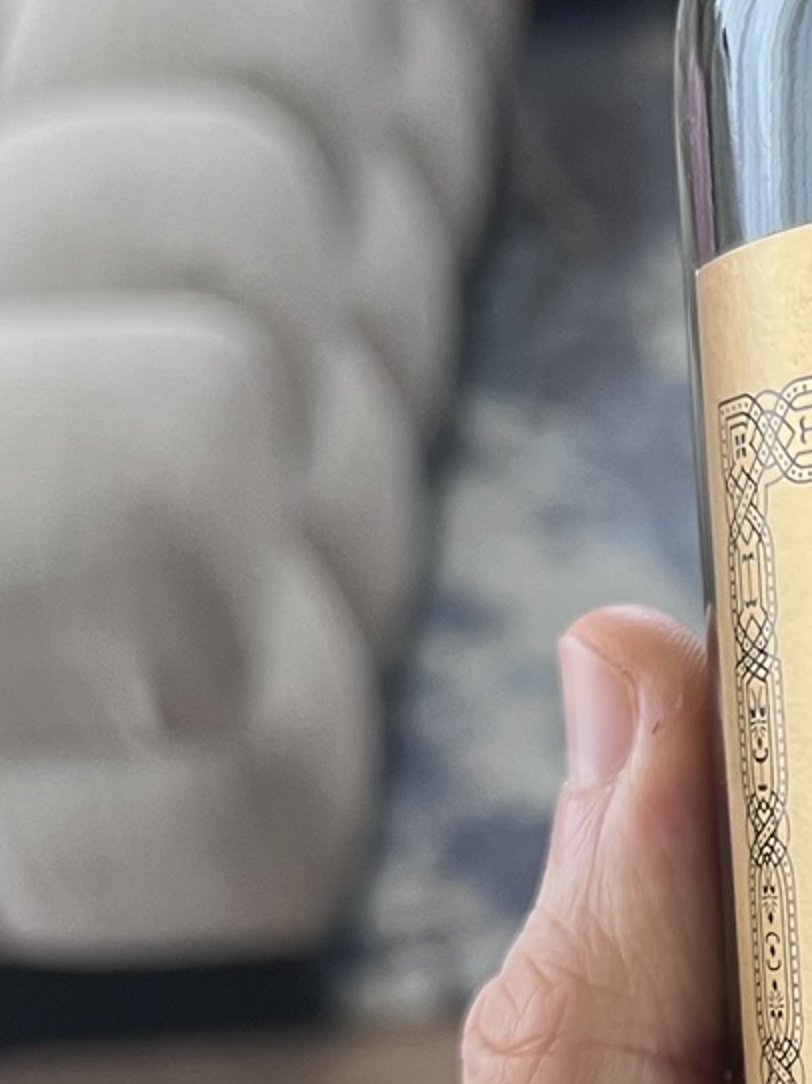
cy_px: 1124
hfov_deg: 14.4
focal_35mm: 96
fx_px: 3005
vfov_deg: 19.7
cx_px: 1198
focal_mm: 5.7
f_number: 1.5
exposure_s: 1/73
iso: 125
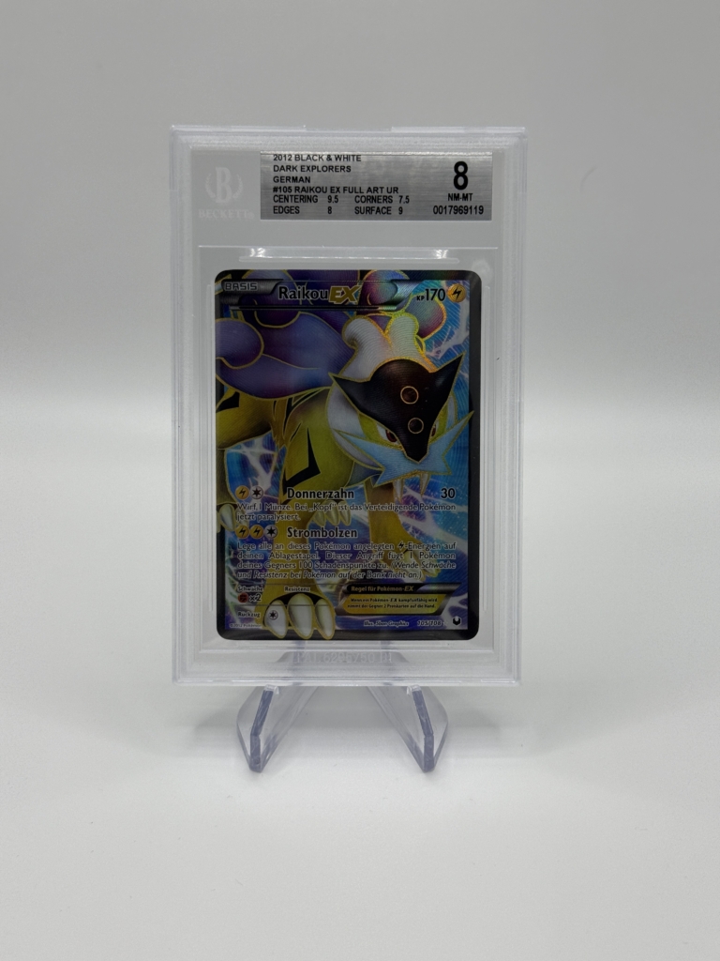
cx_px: 360
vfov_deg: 39.7
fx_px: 1331
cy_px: 480
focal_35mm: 48
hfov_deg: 30.3
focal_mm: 6.76
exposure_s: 1/371
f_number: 1.78
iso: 64
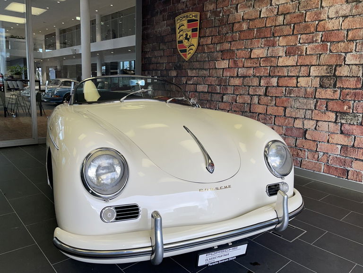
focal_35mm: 25
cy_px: 136
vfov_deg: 54.9
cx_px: 182
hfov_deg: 69.4
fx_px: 262
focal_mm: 5.1
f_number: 1.6
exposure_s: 1/535
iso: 32
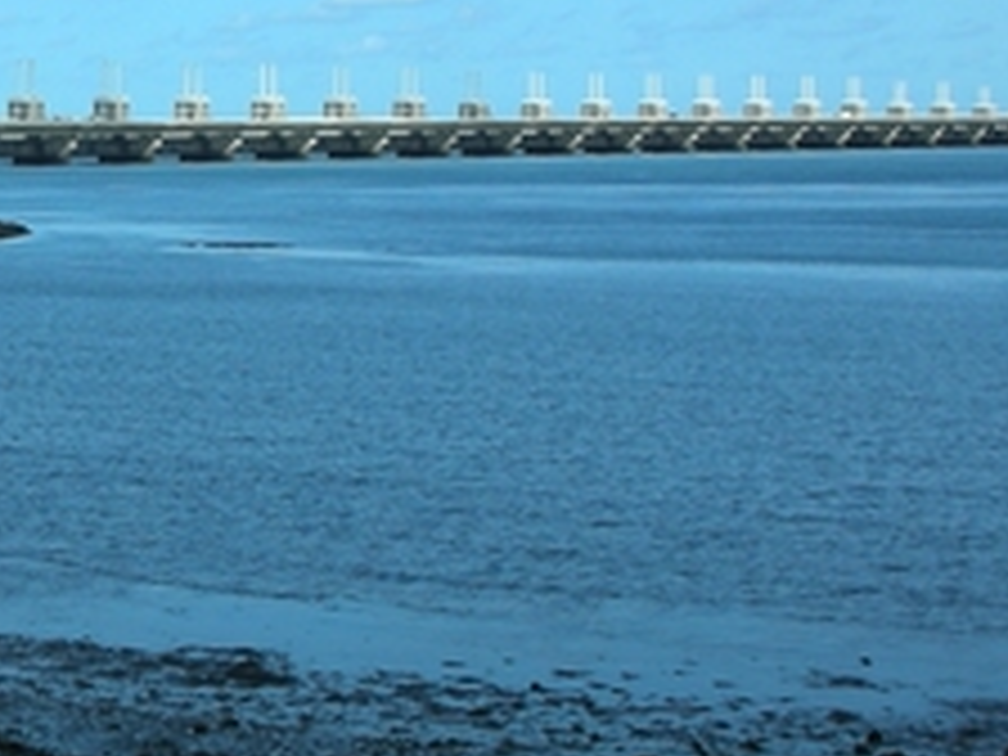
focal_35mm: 123
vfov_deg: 12.0
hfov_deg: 15.5
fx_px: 3582
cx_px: -180
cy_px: 126
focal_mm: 7.7
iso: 50
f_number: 9.9
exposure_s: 1/73.8
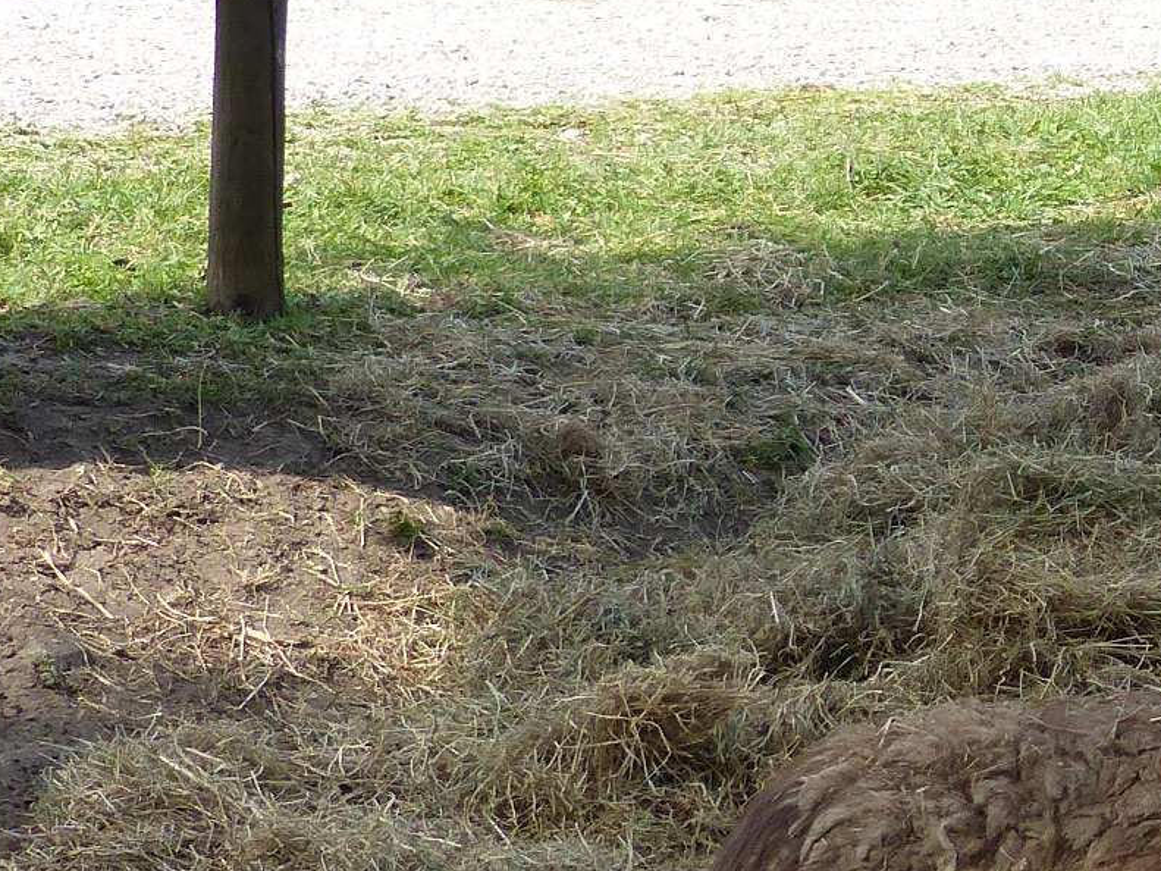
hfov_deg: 13.7
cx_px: 1723
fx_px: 4561
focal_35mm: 136
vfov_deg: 10.8
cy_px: 51
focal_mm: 7.6
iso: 100
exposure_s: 1/500
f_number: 2.8
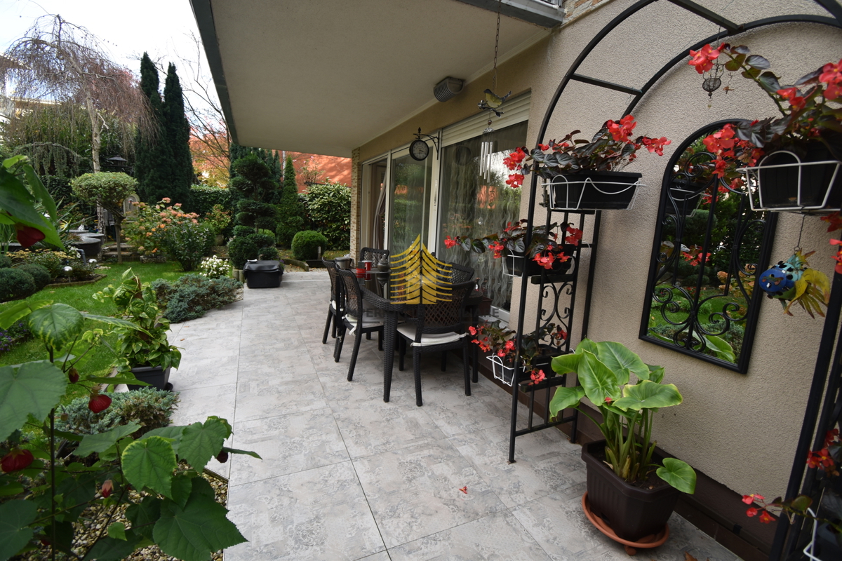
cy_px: 280
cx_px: 421
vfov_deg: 77.3
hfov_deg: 100.4
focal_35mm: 15
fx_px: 351
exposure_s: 1/60
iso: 100
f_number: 4.5
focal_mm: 10
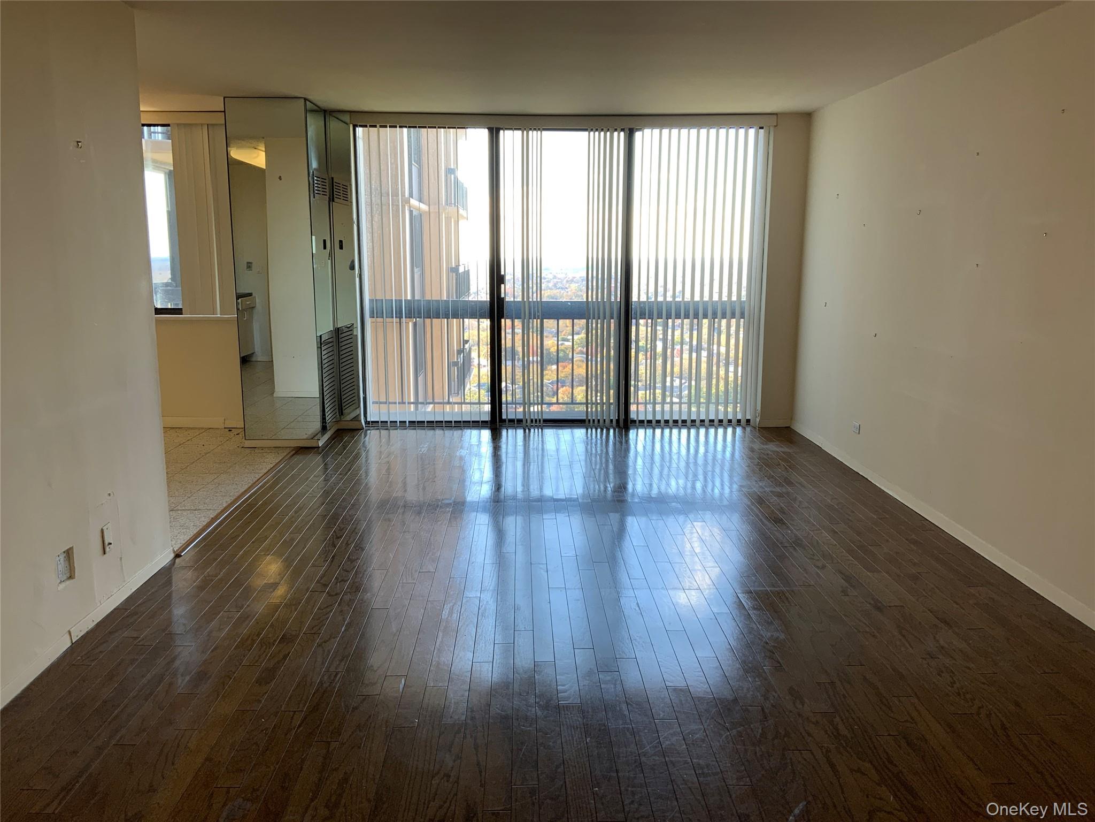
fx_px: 917
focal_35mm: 29
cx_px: 548
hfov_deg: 61.7
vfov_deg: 48.2
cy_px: 411
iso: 25
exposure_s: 1/120
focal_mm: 3
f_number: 1.8
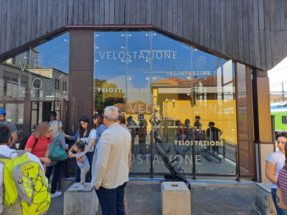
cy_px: 108
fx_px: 199
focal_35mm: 24
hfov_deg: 71.6
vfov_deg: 56.8
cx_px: 144
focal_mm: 5.23
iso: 50
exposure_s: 1/179
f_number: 1.8
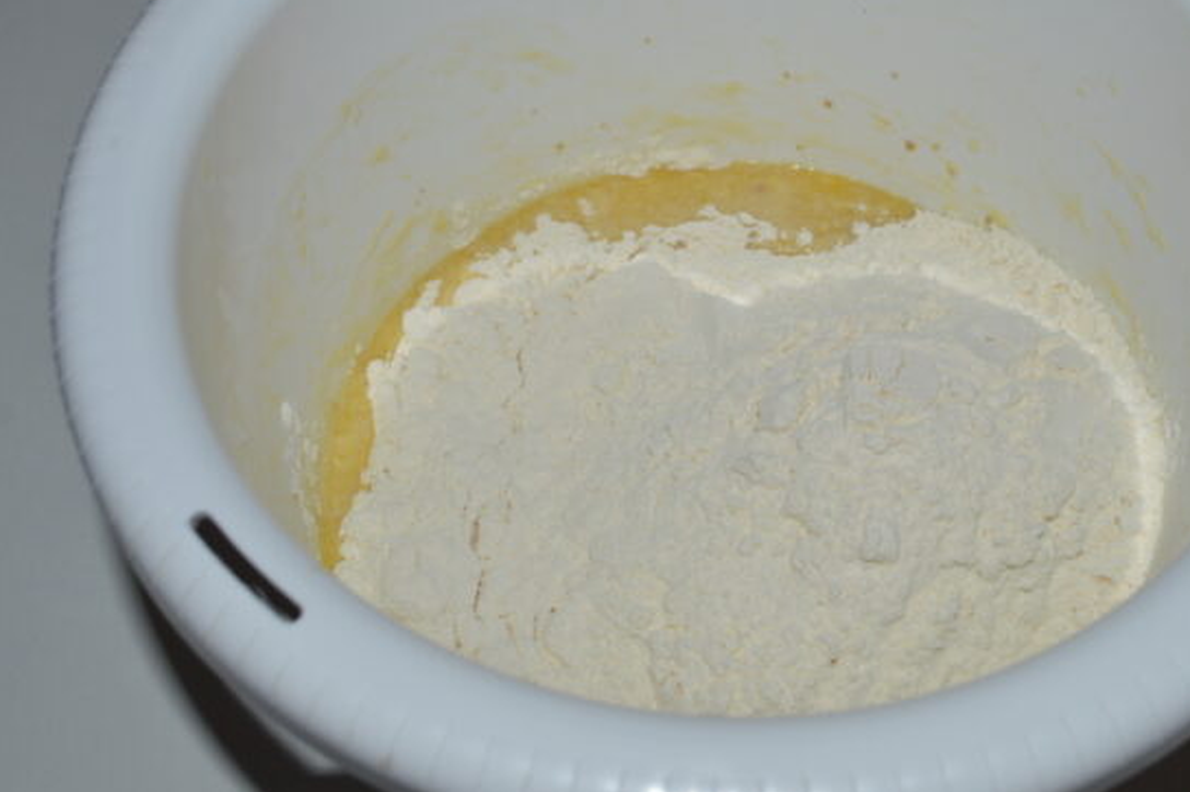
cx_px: 722
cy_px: 351
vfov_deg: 25.0
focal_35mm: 54
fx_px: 1784
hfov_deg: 36.7
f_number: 8
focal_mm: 28
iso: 100
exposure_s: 1/60
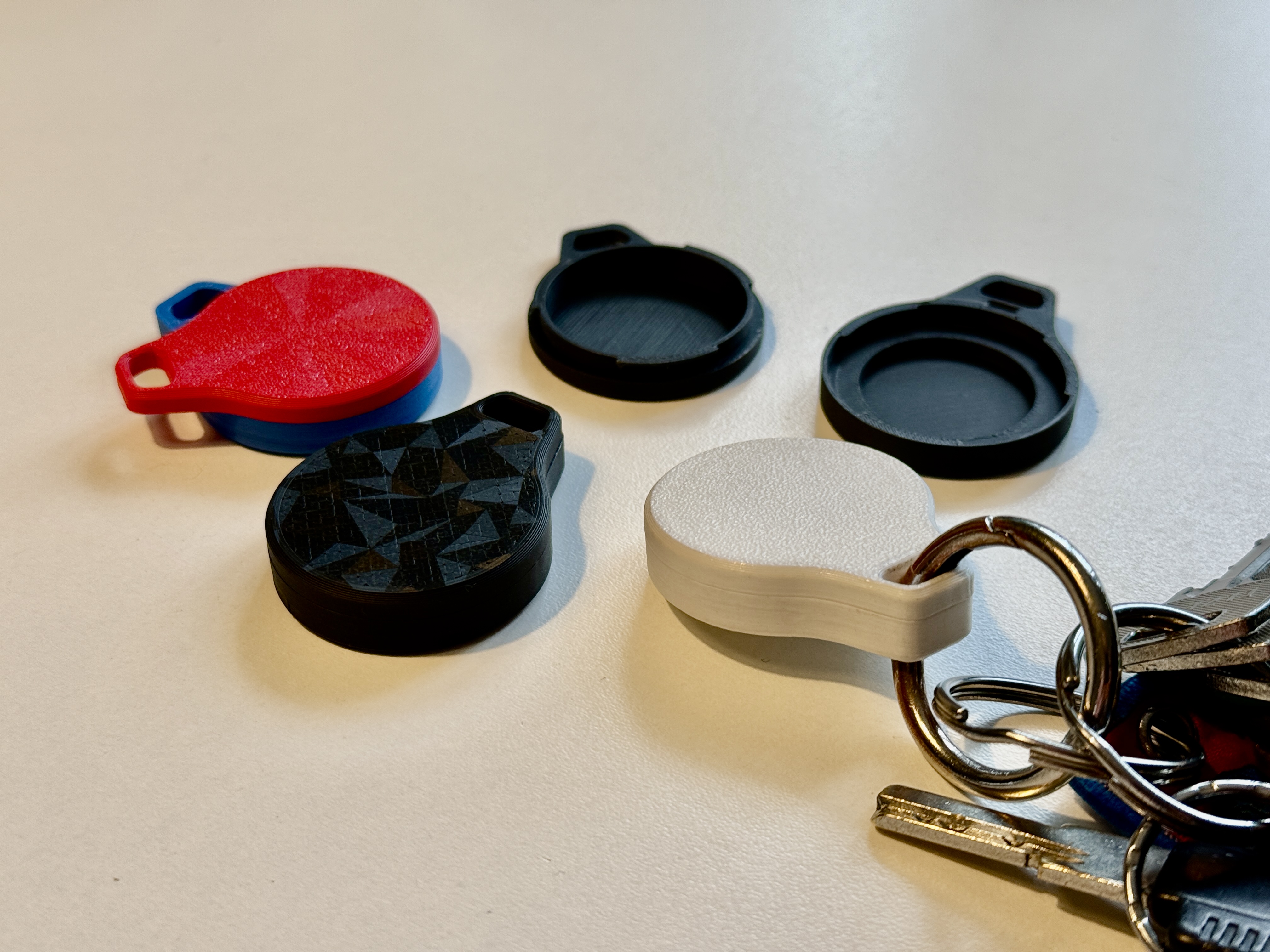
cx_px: 635
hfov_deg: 39.7
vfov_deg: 30.3
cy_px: 476
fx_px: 1761
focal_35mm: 48
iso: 100
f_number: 1.78
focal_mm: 6.76
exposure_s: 1/83
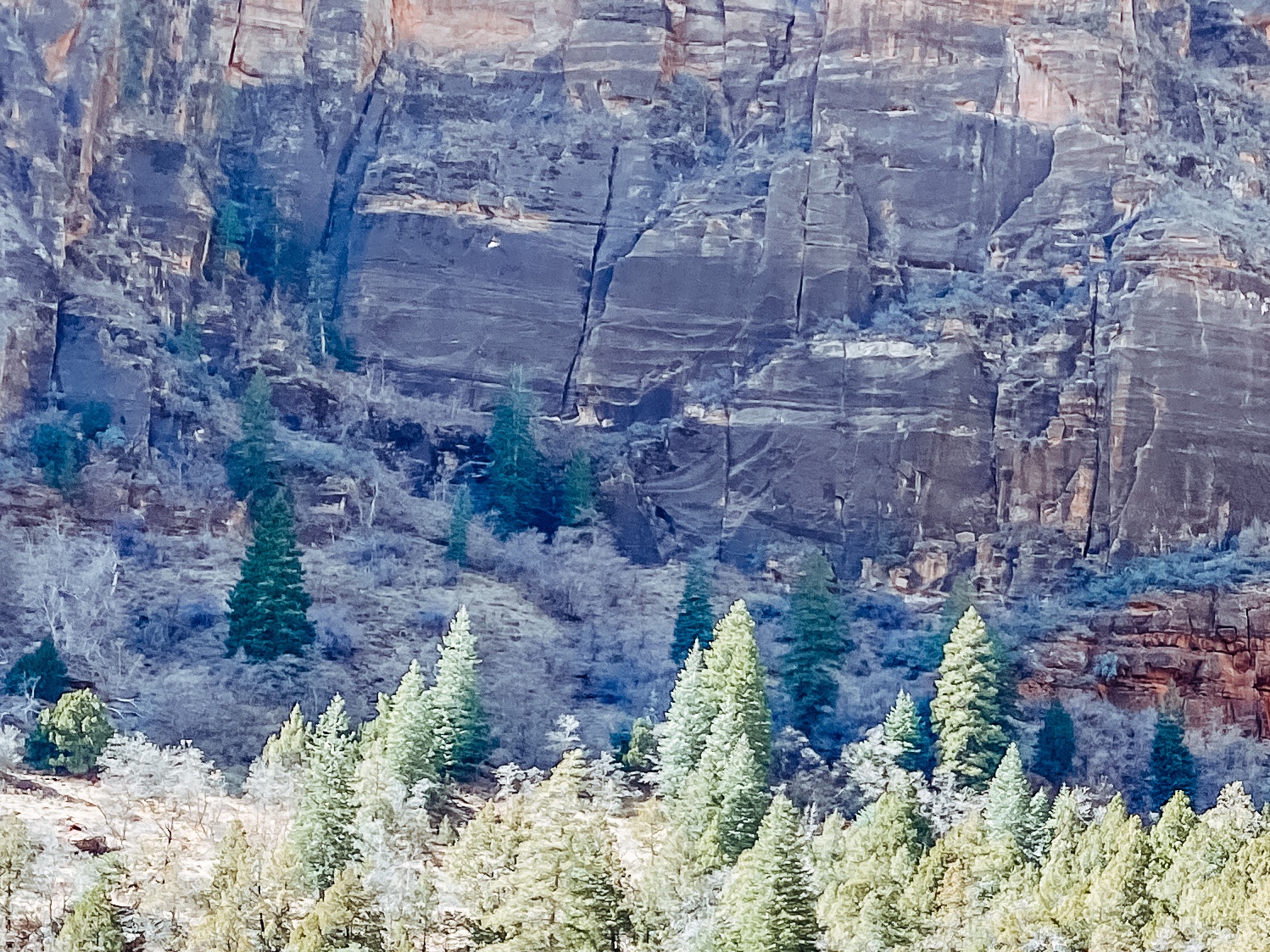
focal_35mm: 70
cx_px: 1468
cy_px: 1015
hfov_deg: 25.3
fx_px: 2568
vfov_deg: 20.2
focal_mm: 4.25
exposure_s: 1/550
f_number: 1.8
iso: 32
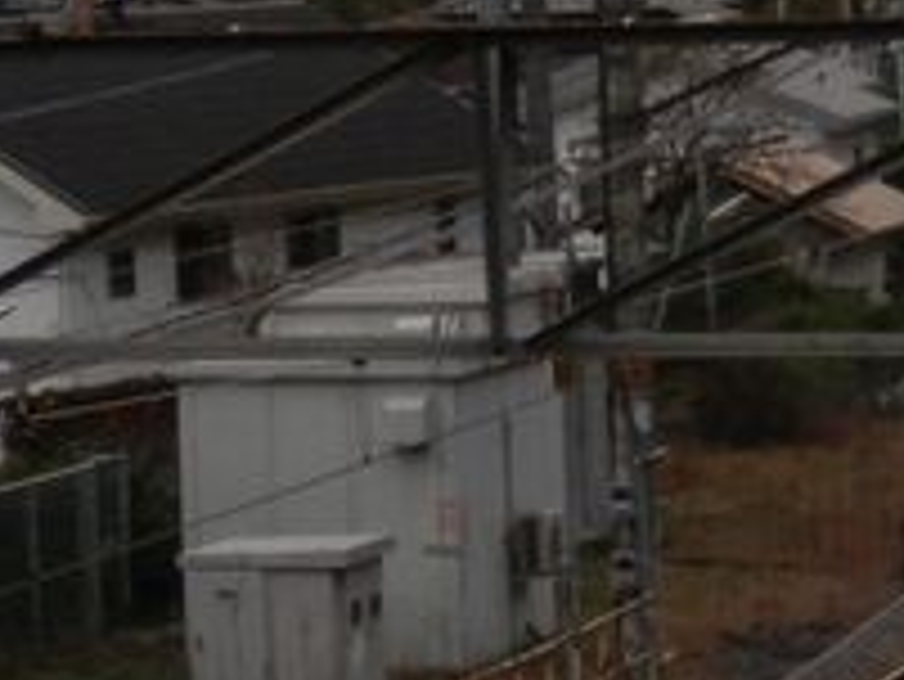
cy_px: -410
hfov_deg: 7.4
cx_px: -445
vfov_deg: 5.6
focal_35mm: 263
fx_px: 6872
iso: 160
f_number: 4.4
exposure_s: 1/125
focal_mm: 11.9
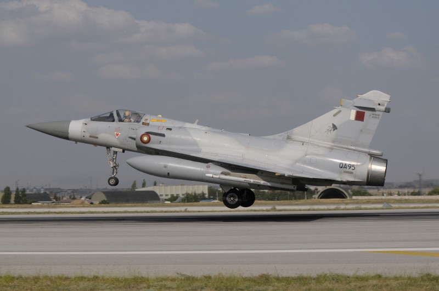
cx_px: 220
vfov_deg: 13.0
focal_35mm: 105
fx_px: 1279
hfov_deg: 19.5
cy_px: 146
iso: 320
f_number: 10
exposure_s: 1/1600
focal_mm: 70
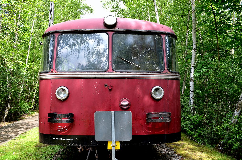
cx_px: 121
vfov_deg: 47.7
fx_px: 181
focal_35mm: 27
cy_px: 80
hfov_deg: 67.5
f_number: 5.6
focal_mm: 18
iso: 200
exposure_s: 1/125
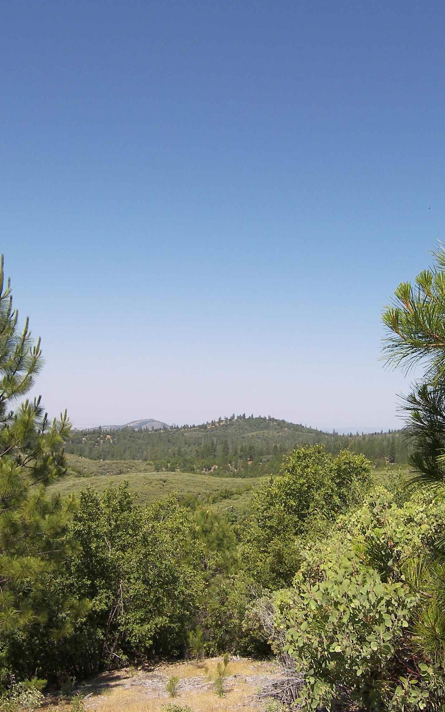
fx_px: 757
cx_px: 256
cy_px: 362
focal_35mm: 39
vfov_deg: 50.4
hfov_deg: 32.7
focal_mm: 5.6
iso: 50
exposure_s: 1/800
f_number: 2.8
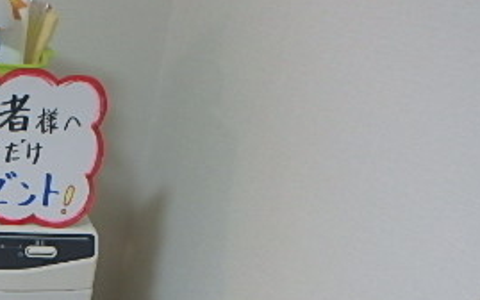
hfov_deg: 32.3
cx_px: -80
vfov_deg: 21.9
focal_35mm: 53
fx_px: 693
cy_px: 393
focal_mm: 3.7
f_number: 3.5
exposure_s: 1/30
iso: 200
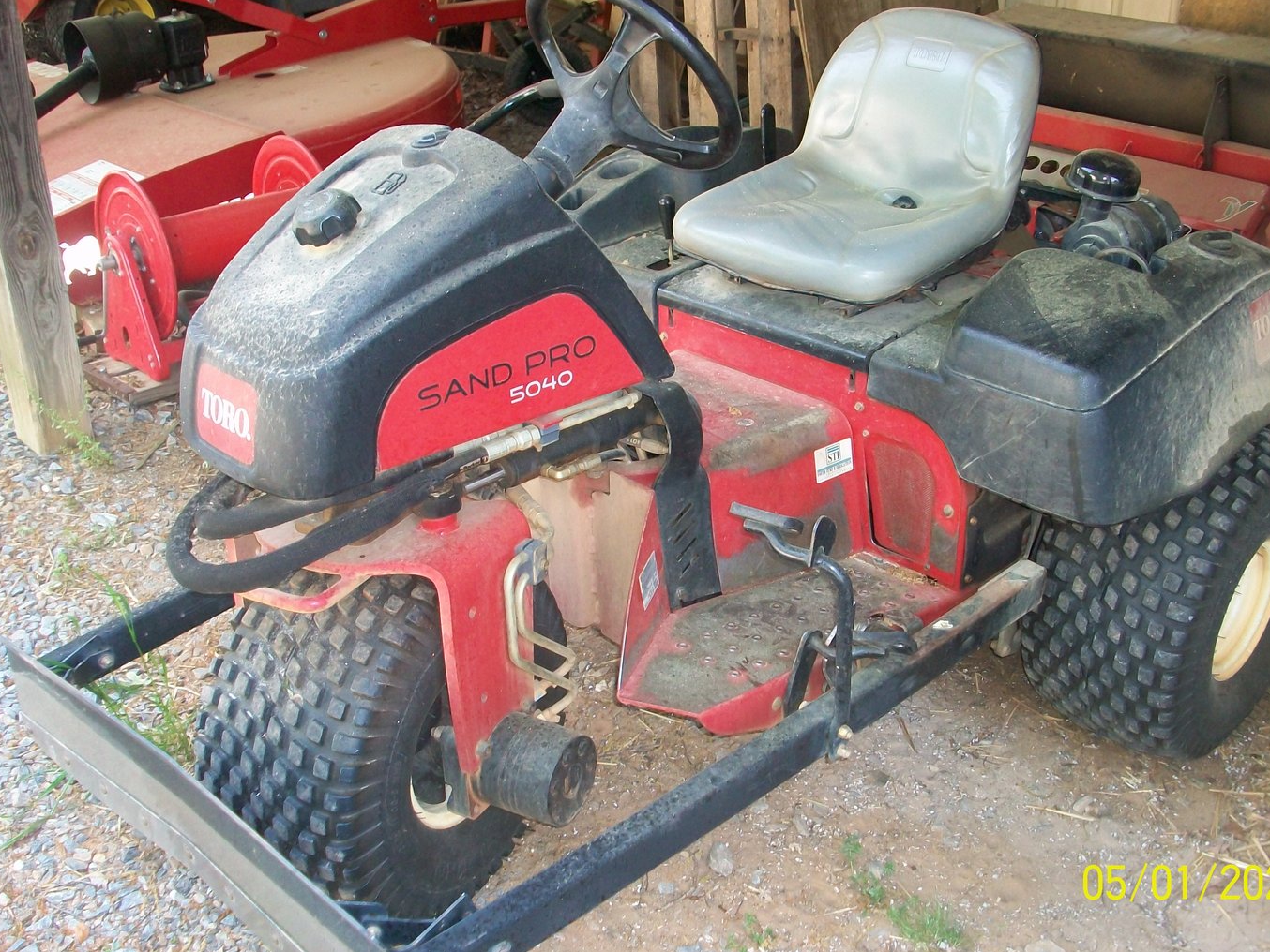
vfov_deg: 37.7
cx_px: 672
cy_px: 470
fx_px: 1394
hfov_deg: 48.9
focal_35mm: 38
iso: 120
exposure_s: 1/80
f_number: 2.8
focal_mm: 5.7
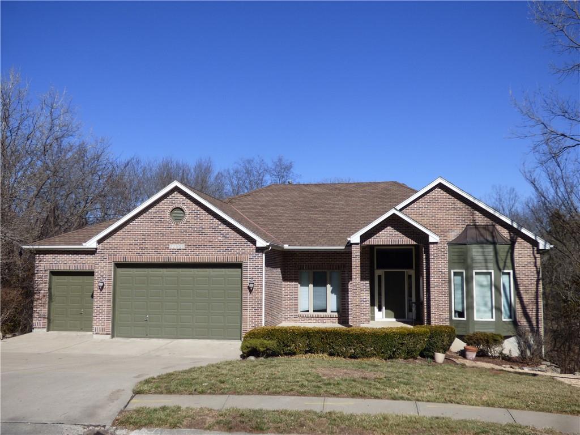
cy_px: 218
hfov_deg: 52.6
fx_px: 586
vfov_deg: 40.7
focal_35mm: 35
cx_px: 290
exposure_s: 1/1300
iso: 100
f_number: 3.4
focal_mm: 6.18
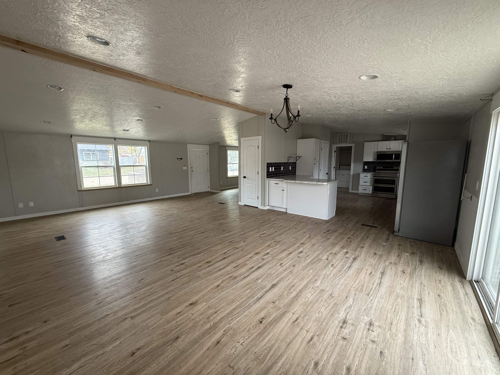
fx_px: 202
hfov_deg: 102.1
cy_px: 188
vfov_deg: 85.7
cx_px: 250
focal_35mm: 14
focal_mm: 2.22
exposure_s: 1/99
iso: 200
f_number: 2.2
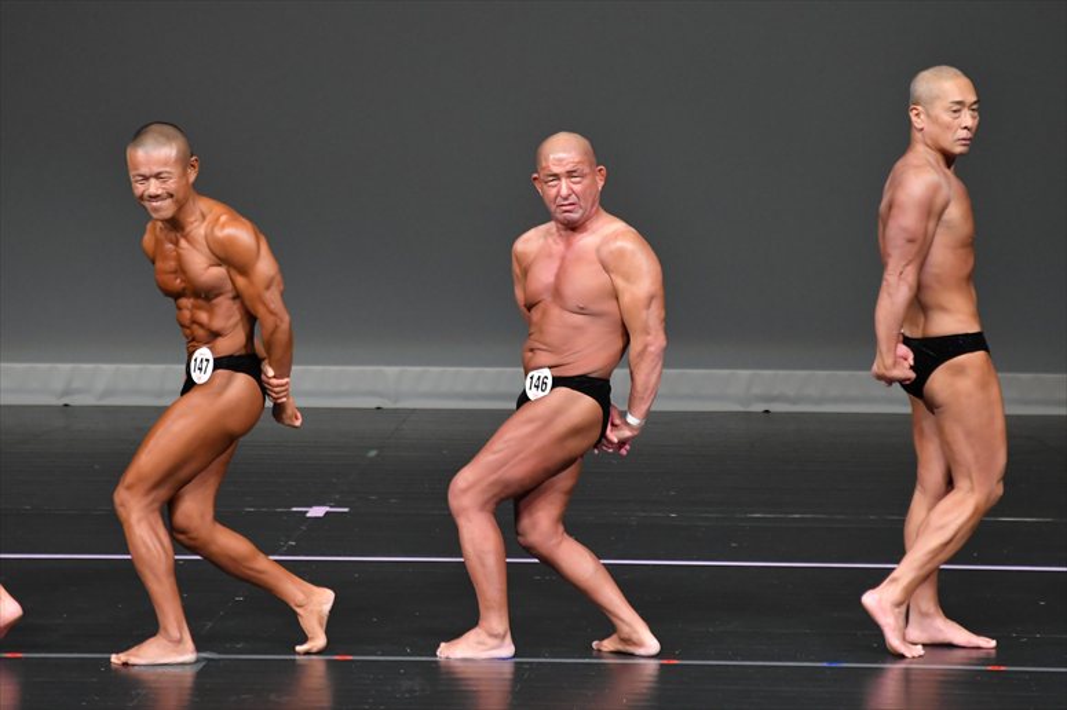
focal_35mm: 375
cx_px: 534
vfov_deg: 3.7
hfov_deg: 5.5
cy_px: 355
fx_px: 11109
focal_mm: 250
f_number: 5.6
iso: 4000
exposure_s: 1/400
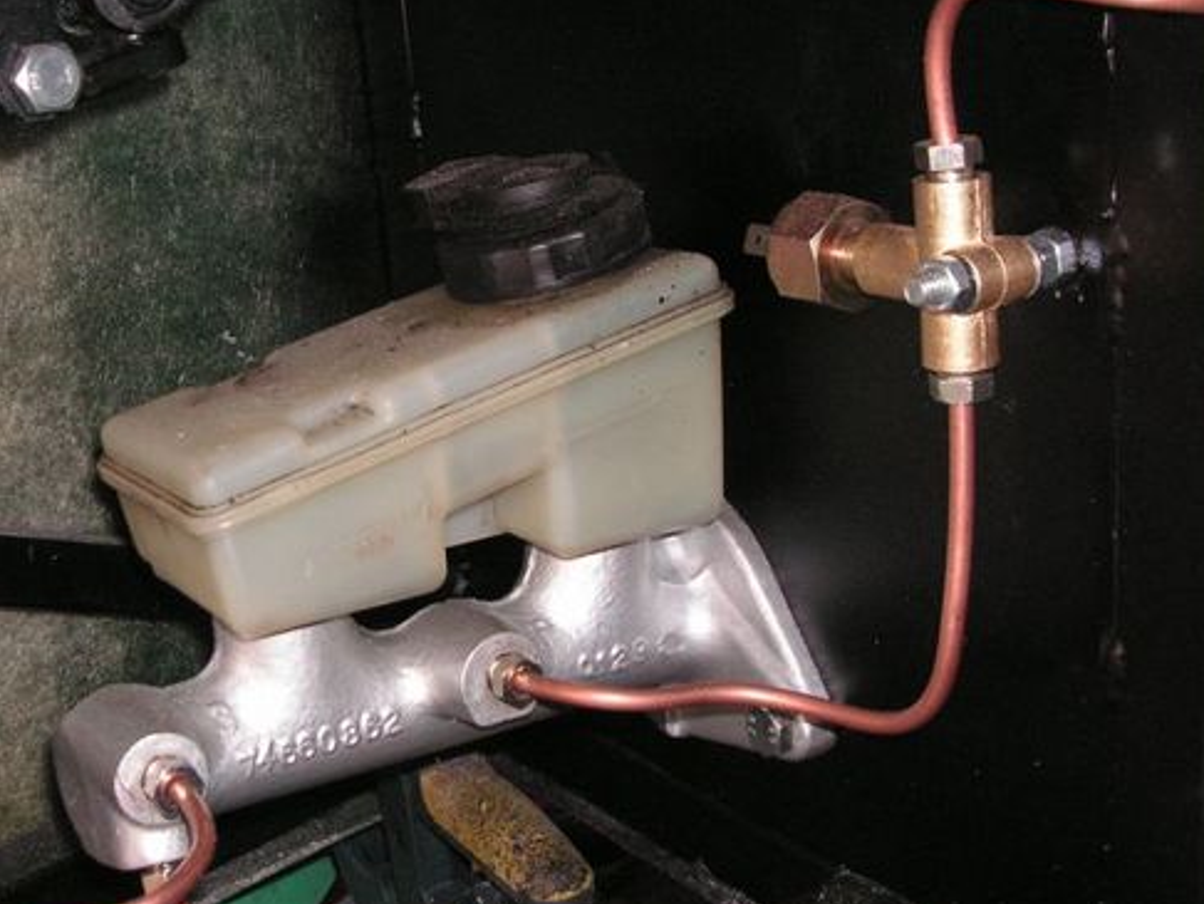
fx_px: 1740
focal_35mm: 50
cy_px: 466
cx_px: 473
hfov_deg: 38.0
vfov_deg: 29.1
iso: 160
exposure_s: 1/45
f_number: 3.3
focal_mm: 6.3
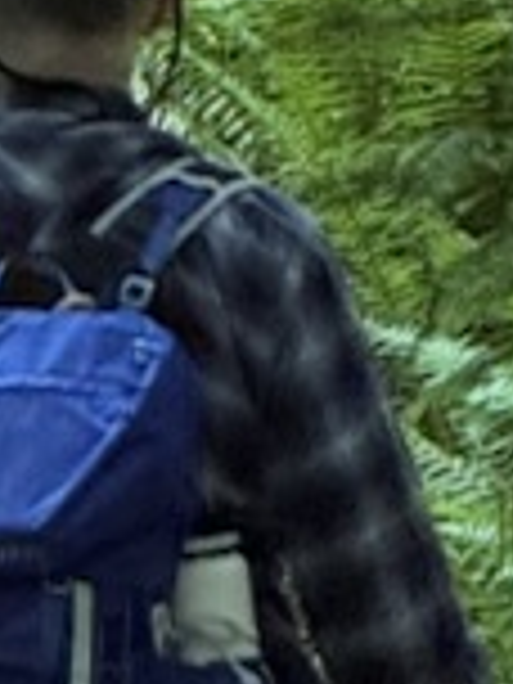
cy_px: -117
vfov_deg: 2.3
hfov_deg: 1.7
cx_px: -1030
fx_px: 17151
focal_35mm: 868
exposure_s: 1/60
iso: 320
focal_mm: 15.66
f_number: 2.8
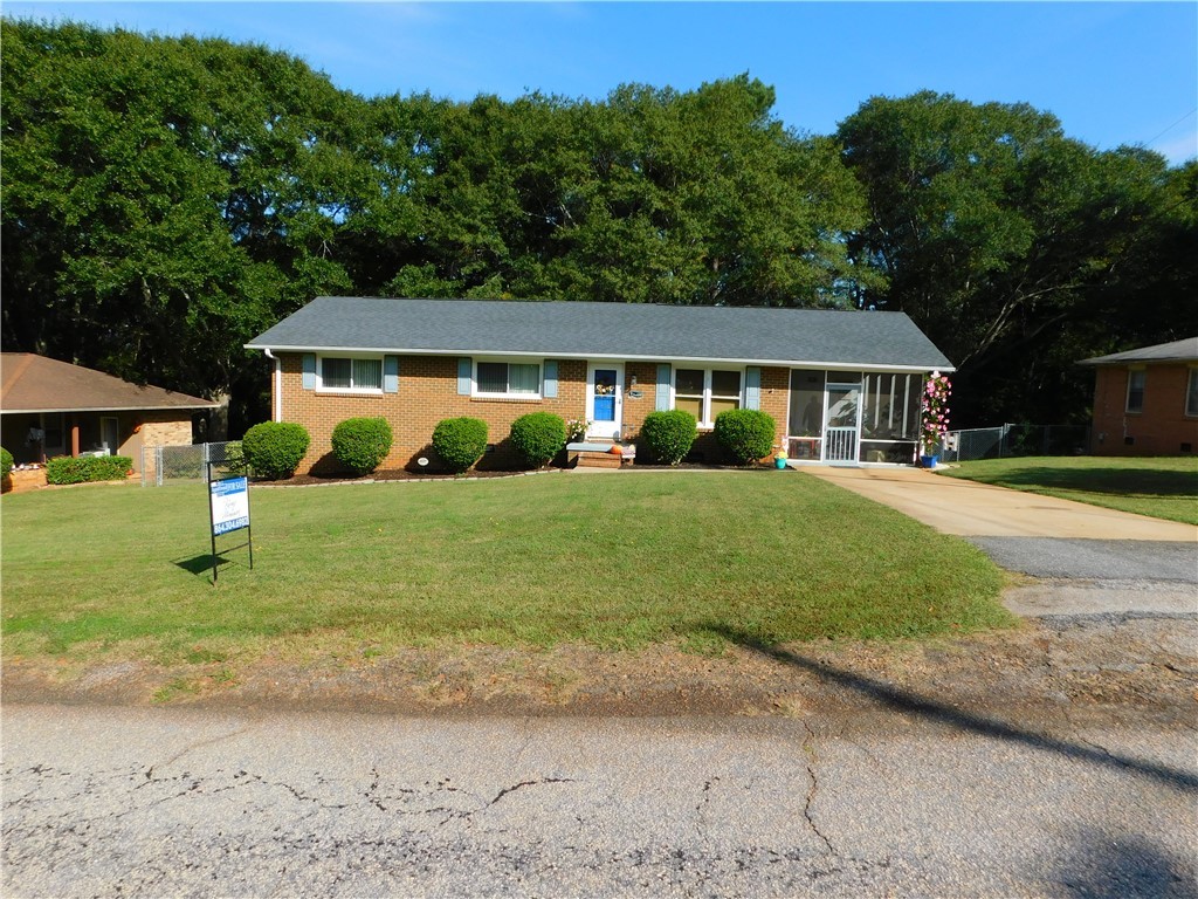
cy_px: 450
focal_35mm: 23
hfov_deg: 73.9
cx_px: 599
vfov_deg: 58.9
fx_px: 796
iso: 125
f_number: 3
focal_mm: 4
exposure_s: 1/1250
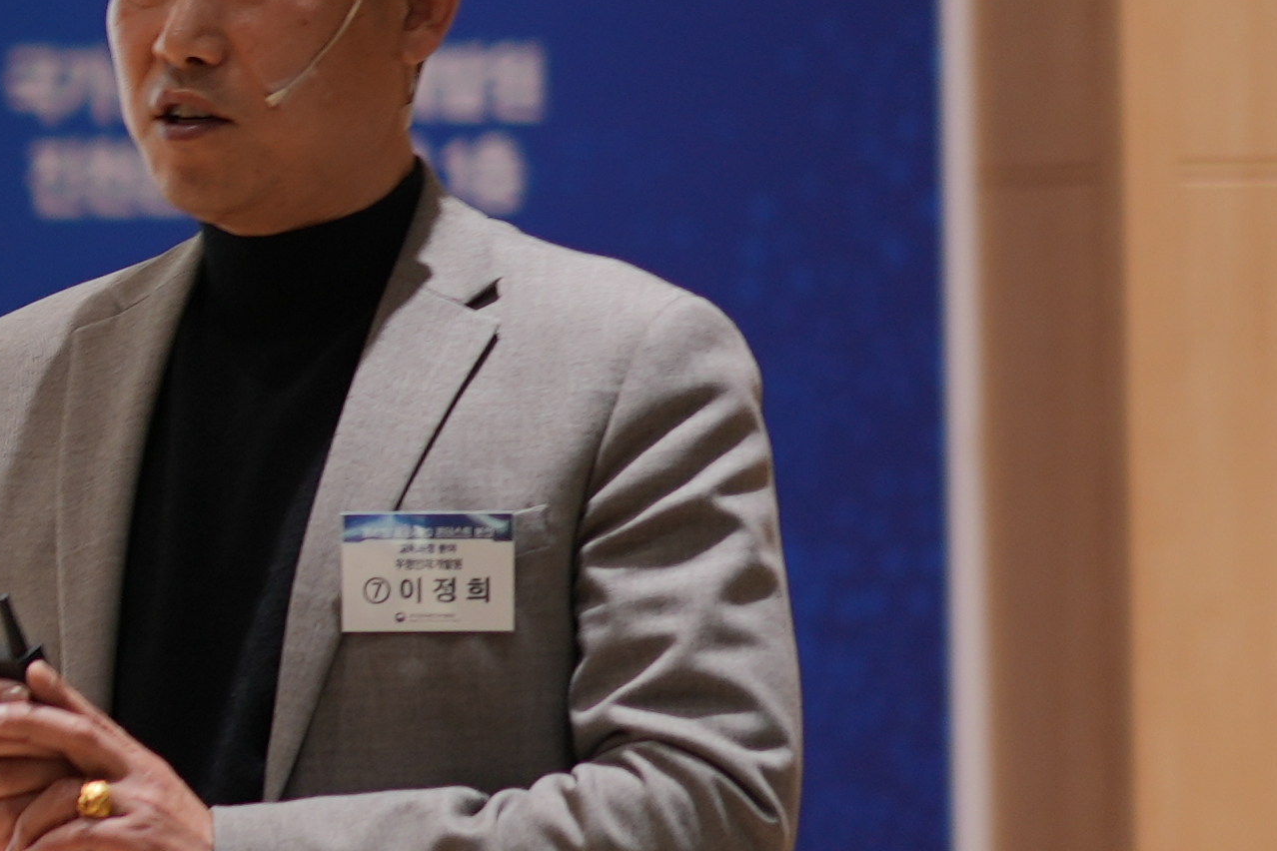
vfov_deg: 3.0
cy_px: 348
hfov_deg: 4.4
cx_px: -1351
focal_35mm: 466
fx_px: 16529
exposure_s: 1/100
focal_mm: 85
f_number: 1.4
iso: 125
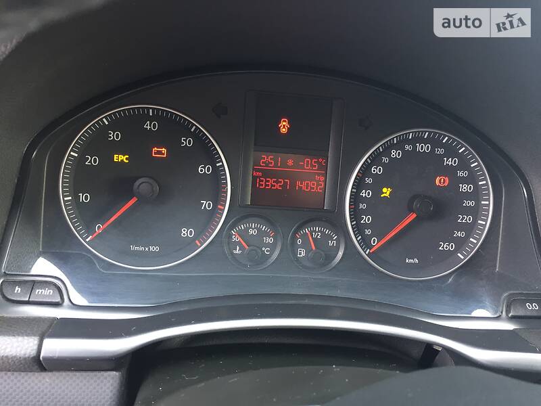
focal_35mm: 29
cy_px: 203
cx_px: 270
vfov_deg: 48.2
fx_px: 453
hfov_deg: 61.7
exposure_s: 1/33
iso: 100
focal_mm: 4.2
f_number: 2.2
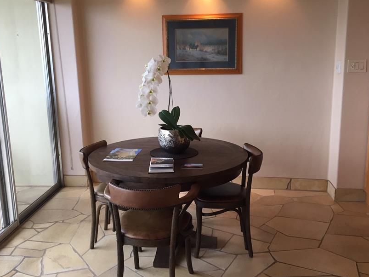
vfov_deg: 38.7
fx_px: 394
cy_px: 138
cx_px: 187
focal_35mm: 37
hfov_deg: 50.1
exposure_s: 1/30
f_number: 2.2
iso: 32
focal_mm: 4.15
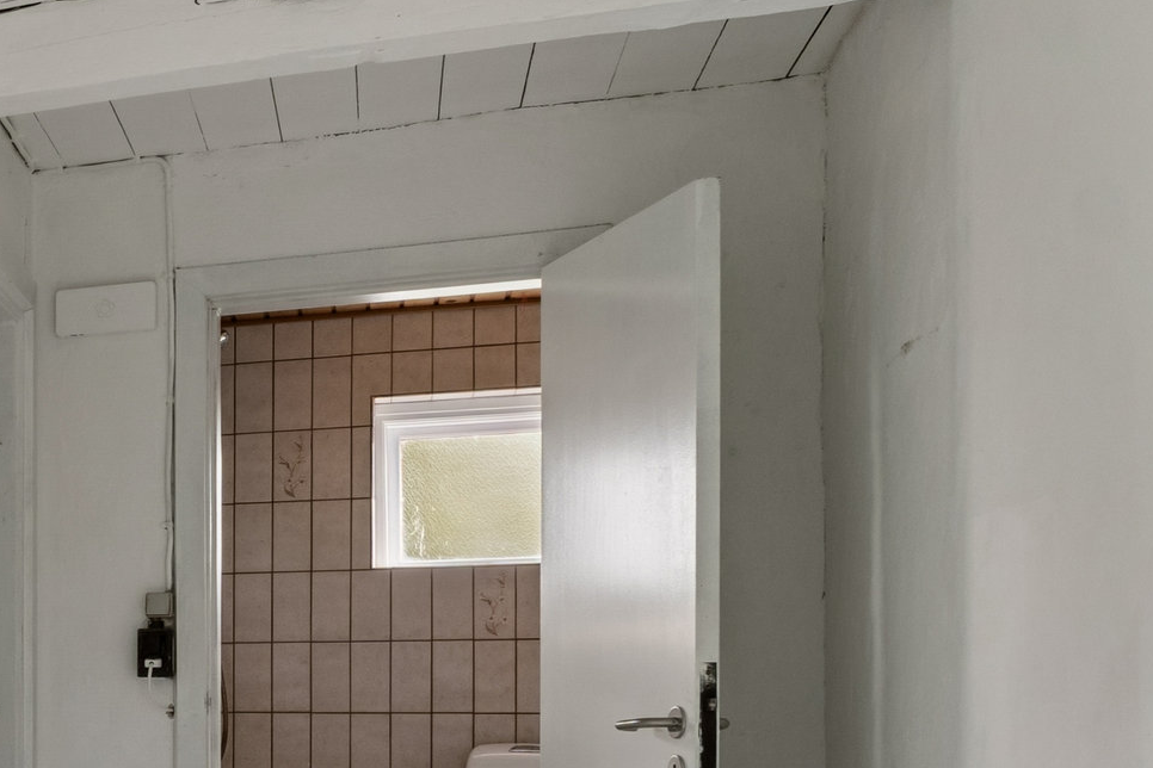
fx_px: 1939
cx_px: -556
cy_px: 731
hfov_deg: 25.4
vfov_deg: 21.8
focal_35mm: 61
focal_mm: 13
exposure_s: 1/15
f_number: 8
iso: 200
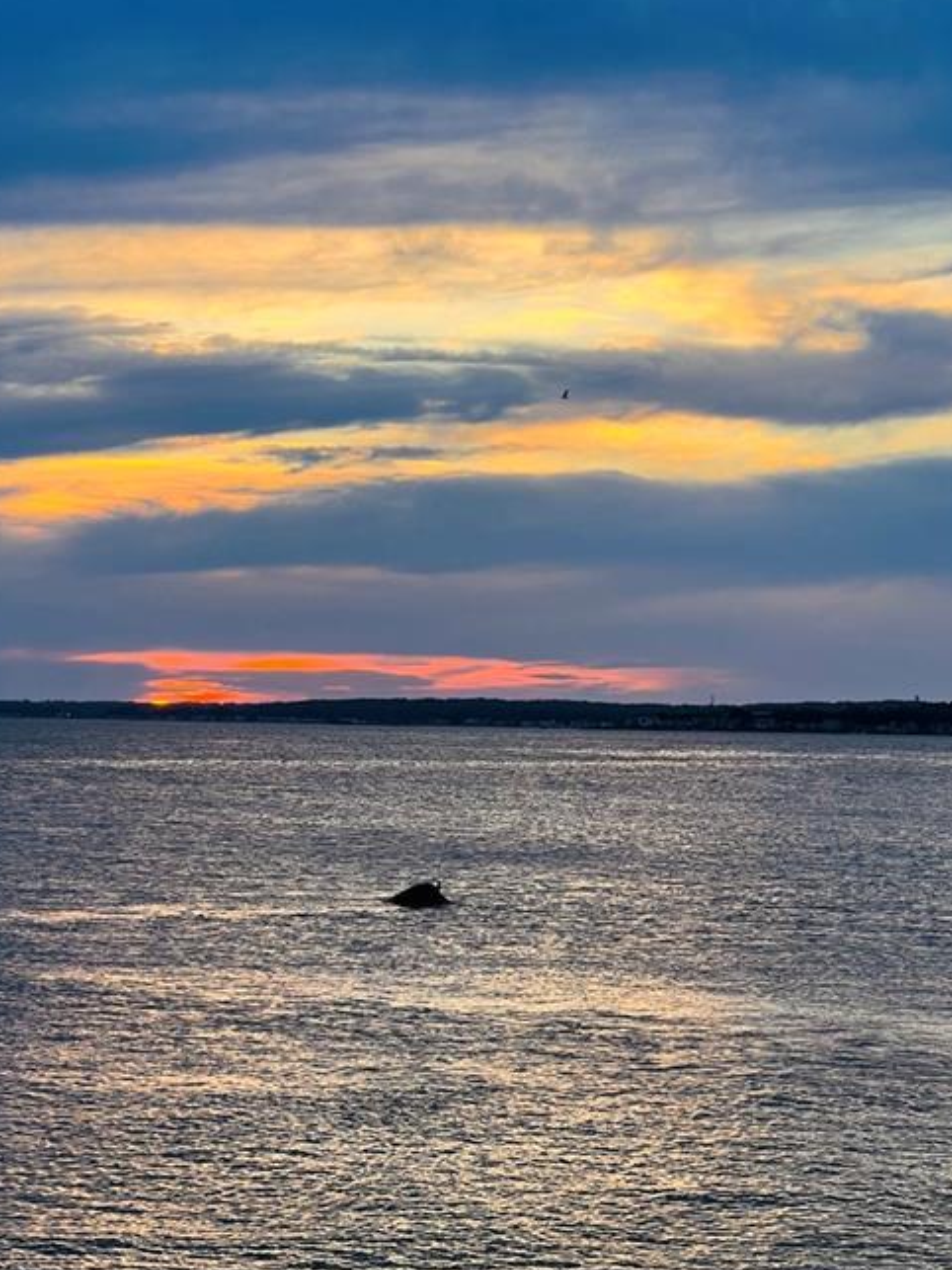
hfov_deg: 16.0
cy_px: 618
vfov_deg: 21.3
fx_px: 3375
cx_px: 397
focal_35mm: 92
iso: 64
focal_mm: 9
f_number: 2.8
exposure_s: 1/99
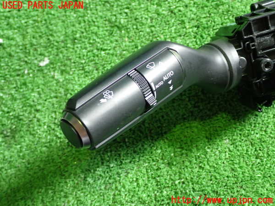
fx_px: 326
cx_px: 138
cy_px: 103
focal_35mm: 41
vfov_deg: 35.1
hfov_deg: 45.8
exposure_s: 1/40
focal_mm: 7.31
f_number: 2.8
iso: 500
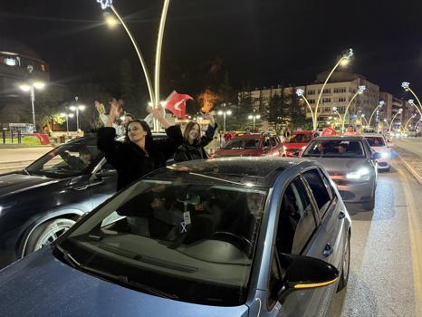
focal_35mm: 24
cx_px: 211
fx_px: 293
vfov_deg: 56.9
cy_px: 158
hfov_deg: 71.6
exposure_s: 1/33
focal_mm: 6.76
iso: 1000
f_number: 1.78
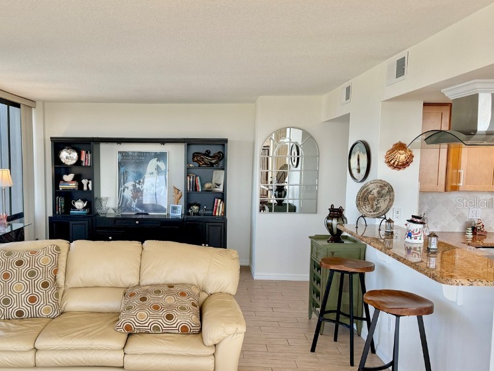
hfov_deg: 54.6
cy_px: 202
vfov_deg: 42.9
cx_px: 179
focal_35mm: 33
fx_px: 471
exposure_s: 1/240
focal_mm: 6.76
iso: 160
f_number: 1.78
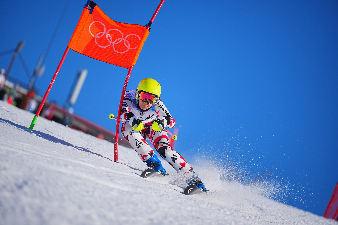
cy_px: 112
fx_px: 1850
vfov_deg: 7.0
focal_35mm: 197
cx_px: 169
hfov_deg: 10.4
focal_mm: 197
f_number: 2.8
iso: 100
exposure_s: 1/4000
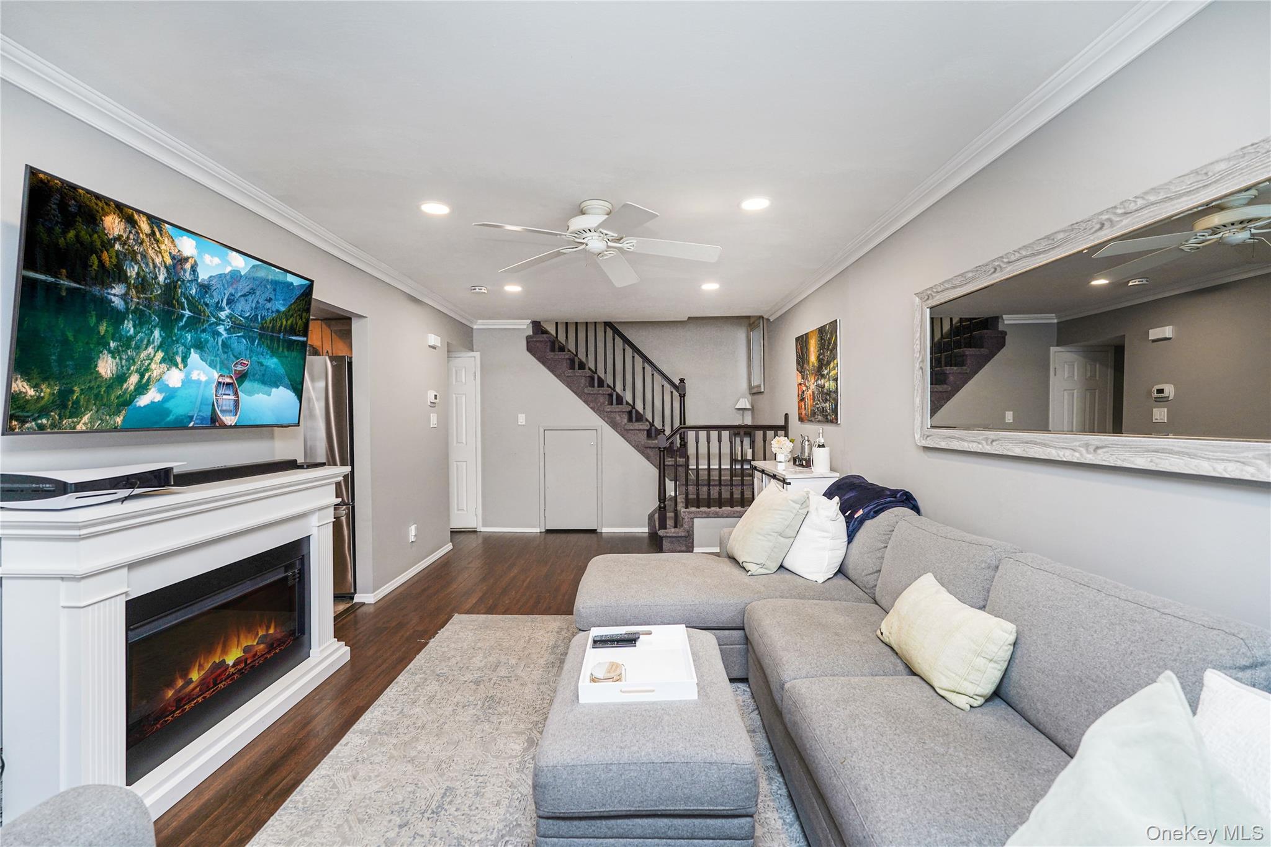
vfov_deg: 73.7
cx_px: 636
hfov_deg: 96.7
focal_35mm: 16
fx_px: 565
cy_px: 424
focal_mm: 16
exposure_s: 1/30
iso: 125
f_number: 4
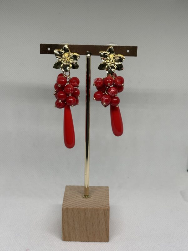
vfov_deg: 36.8
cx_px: 94
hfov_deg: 28.0
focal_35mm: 52
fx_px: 377
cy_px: 126
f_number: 1.6
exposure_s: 1/197
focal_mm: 5.96
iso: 32
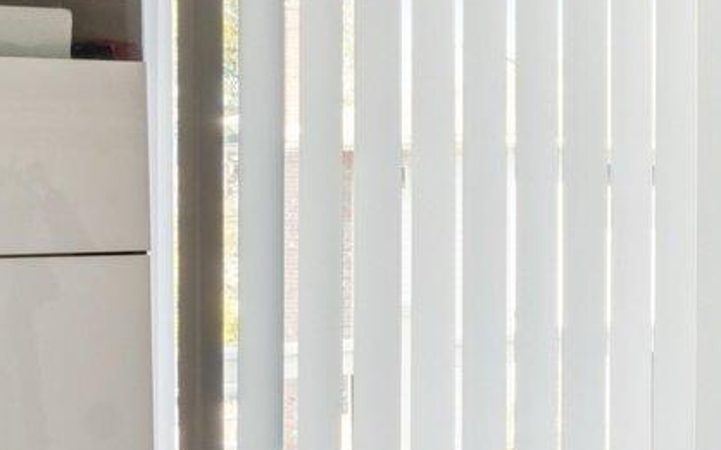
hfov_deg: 15.3
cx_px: 1596
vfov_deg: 13.4
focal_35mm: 98
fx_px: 1915
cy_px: 136
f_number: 8
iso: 400
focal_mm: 19.5
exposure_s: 1/30
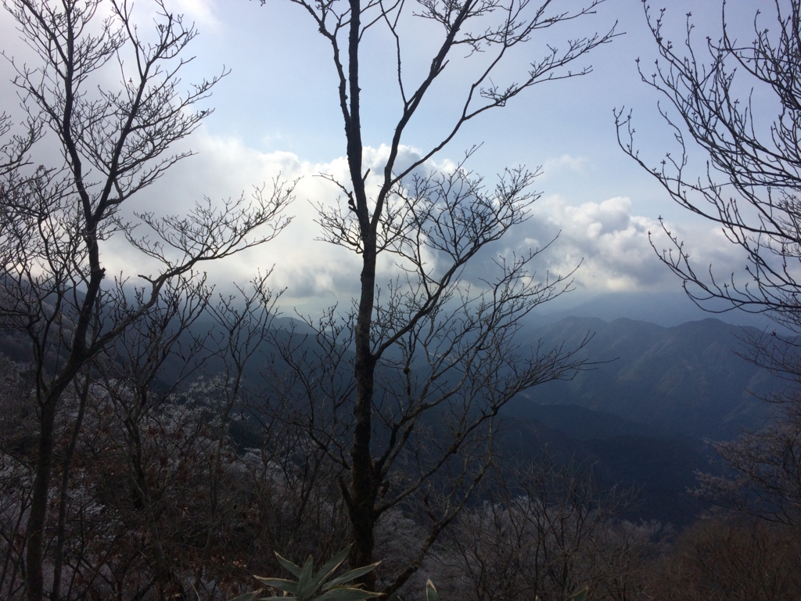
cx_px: 400
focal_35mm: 29
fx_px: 671
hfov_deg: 61.7
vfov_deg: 48.2
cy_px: 300
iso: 32
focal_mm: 4.15
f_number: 2.2
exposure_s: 1/3731
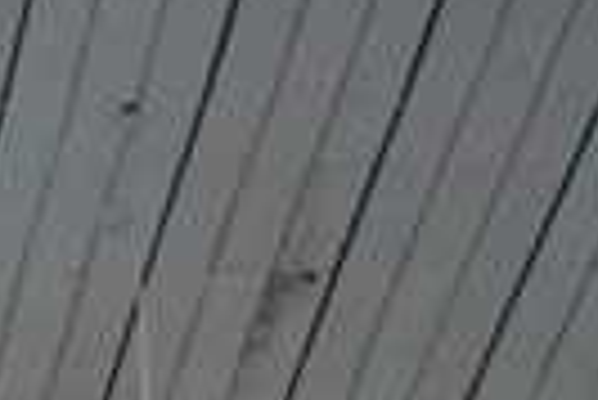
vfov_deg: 5.3
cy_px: 1321
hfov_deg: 7.7
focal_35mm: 243
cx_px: -1012
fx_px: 4041
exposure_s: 1/80
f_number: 4
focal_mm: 24
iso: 1600
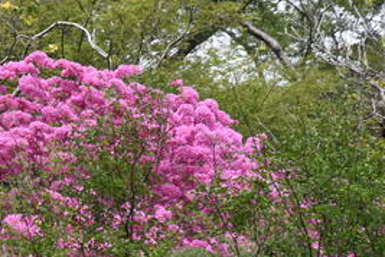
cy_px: 228
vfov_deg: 9.4
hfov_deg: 13.9
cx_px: 36
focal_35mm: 146
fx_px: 1561
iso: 125
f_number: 9
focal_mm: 52
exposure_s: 1/125
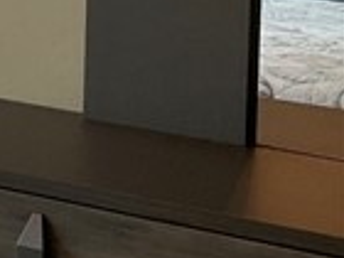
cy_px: -219
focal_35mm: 190
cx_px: -912
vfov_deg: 7.6
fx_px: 1888
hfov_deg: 7.9
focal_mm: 4.2
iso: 50
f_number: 1.6
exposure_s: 1/120
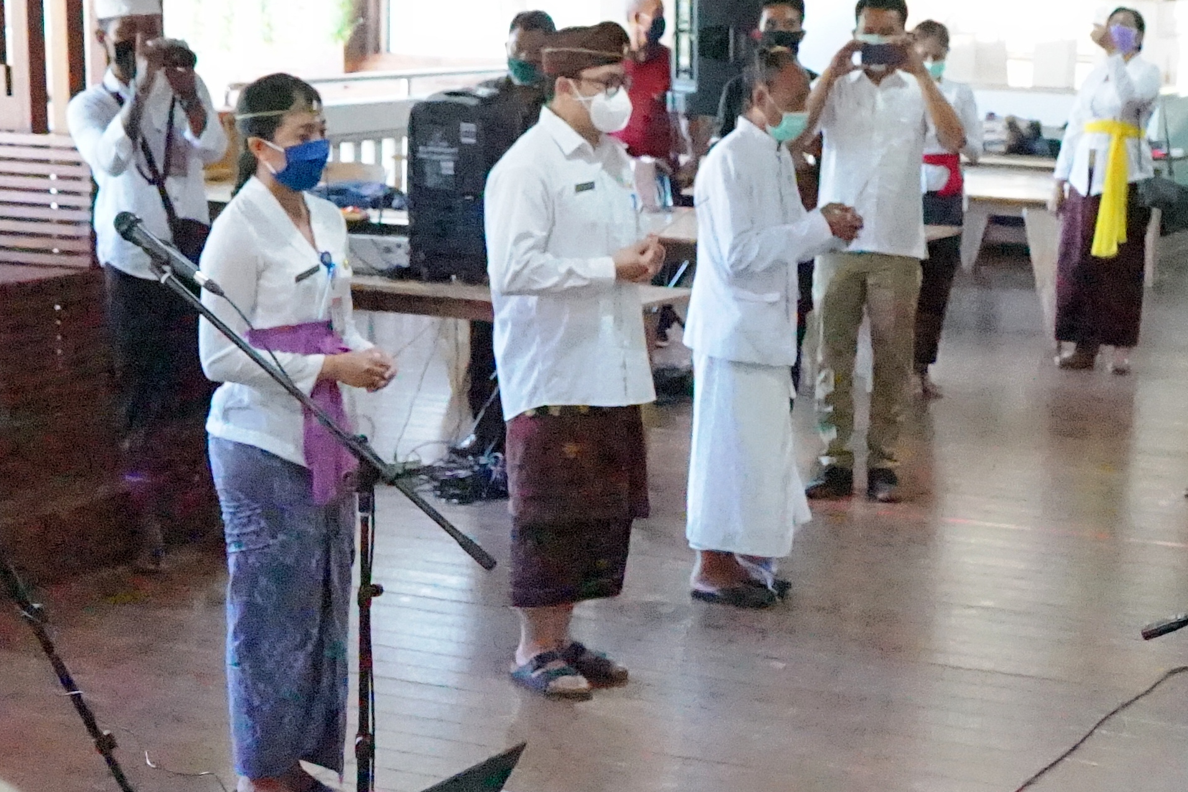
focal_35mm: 88
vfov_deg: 15.3
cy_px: 780
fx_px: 2904
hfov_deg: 23.1
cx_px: 709
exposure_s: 1/1000
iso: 25600
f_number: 4
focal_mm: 28
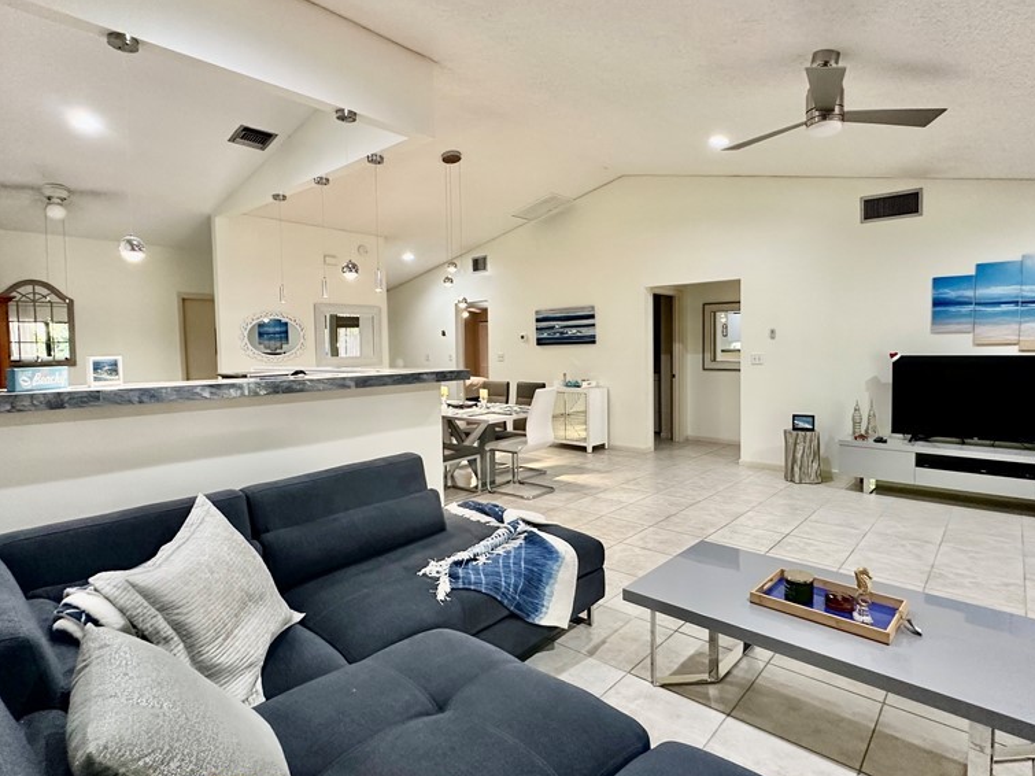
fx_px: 568
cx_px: 547
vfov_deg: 68.6
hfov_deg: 84.6
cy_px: 370
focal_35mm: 19
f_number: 2.2
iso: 320
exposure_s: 1/60
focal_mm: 2.22
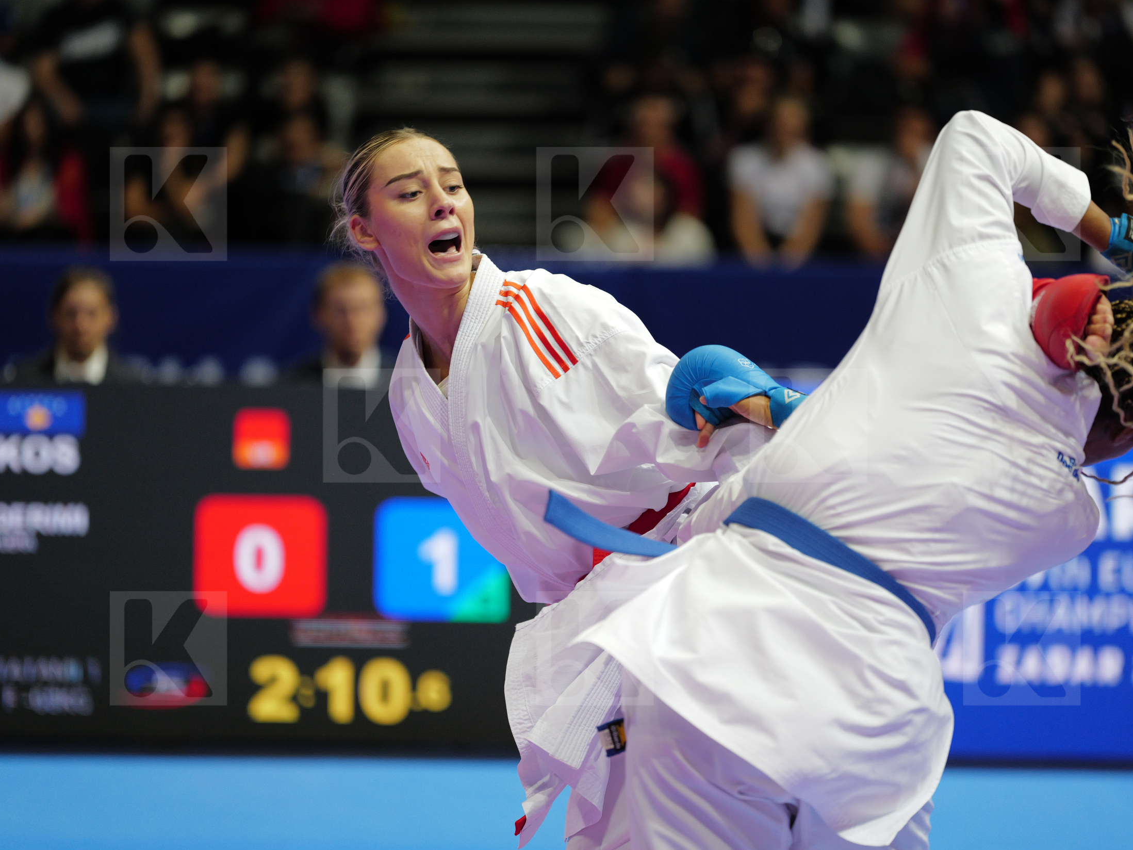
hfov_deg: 10.5
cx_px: 595
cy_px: 426
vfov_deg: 7.9
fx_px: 6186
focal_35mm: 189
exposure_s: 1/1000
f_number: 2.8
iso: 2000
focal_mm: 173
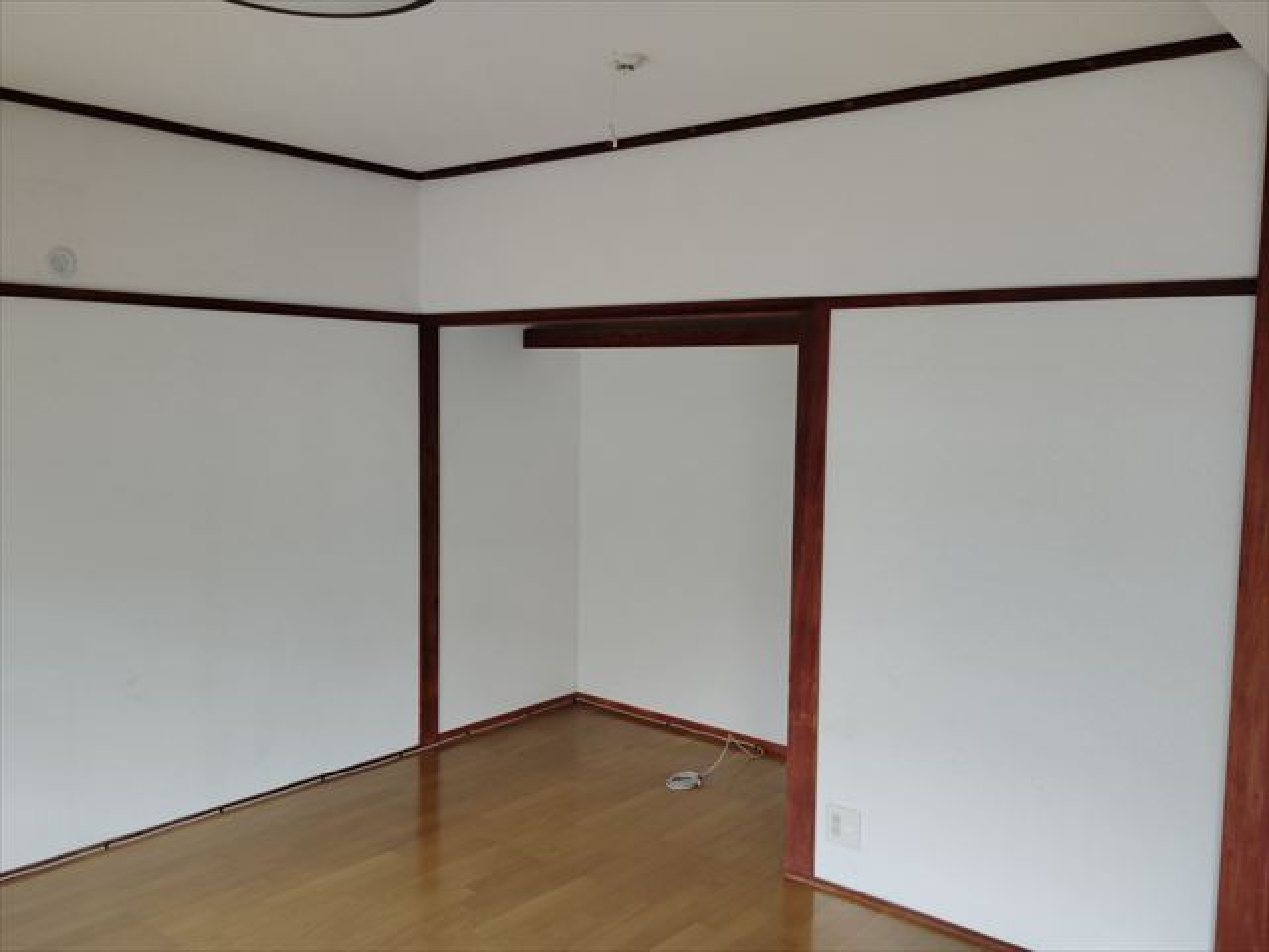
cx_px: 634
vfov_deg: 48.2
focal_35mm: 29
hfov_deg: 61.7
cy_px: 476
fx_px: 1063
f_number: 1.8
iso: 213
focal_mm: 4.25
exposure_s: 1/50
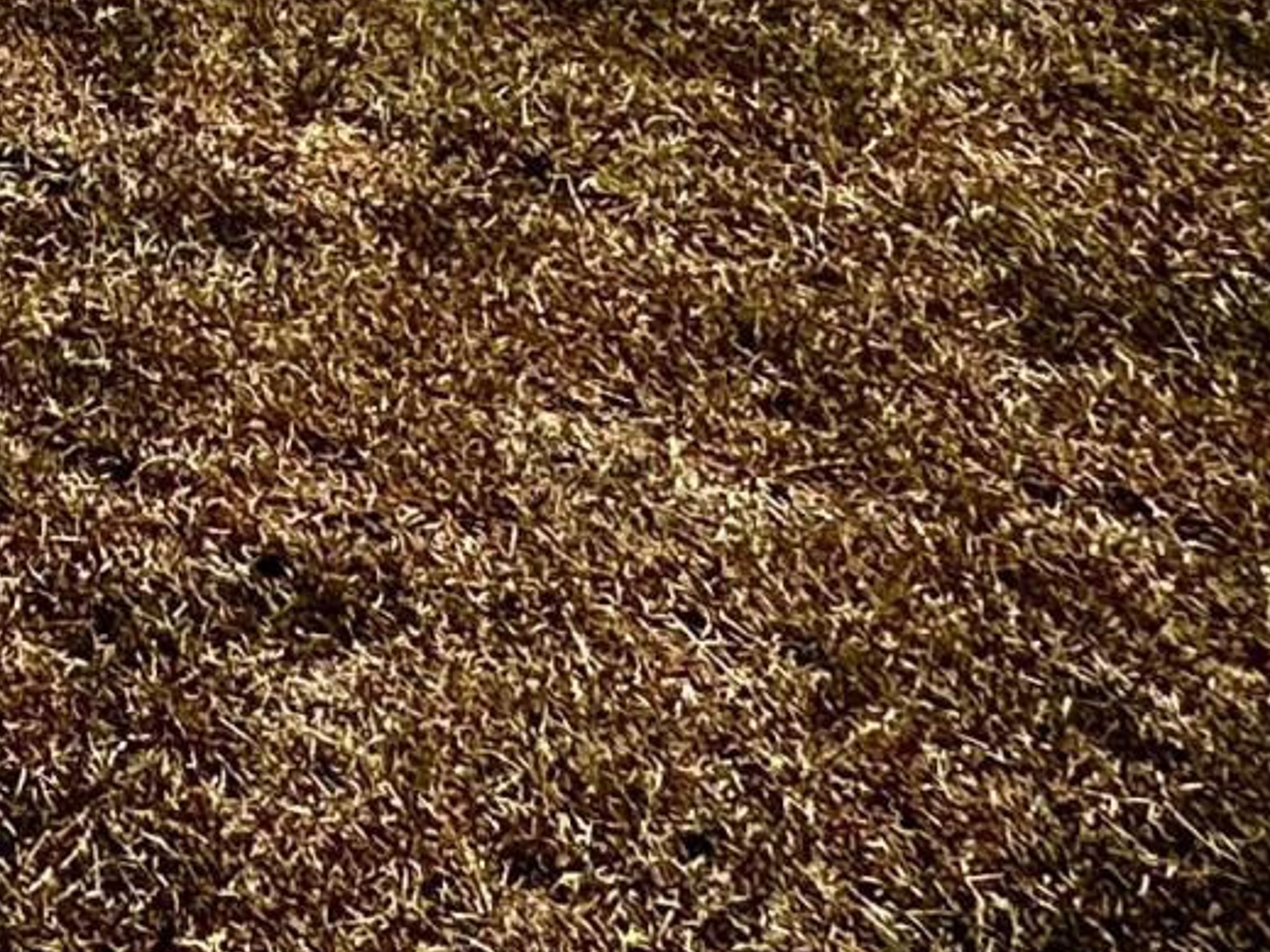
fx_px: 2971
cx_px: -1436
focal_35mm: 81
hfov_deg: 16.5
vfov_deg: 13.0
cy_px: -1429
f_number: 2.2
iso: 50
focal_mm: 2.22
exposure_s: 1/2506
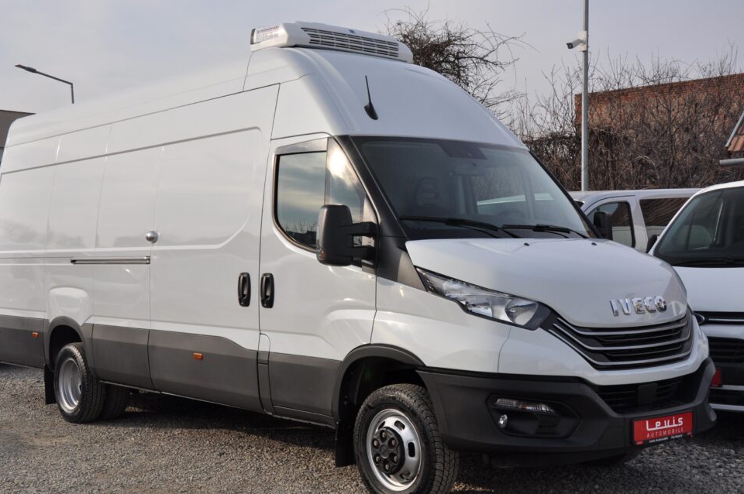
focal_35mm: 48
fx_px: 991
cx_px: 350
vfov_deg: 28.0
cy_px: 256
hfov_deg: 41.1
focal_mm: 30
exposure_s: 1/400
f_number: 10
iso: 400
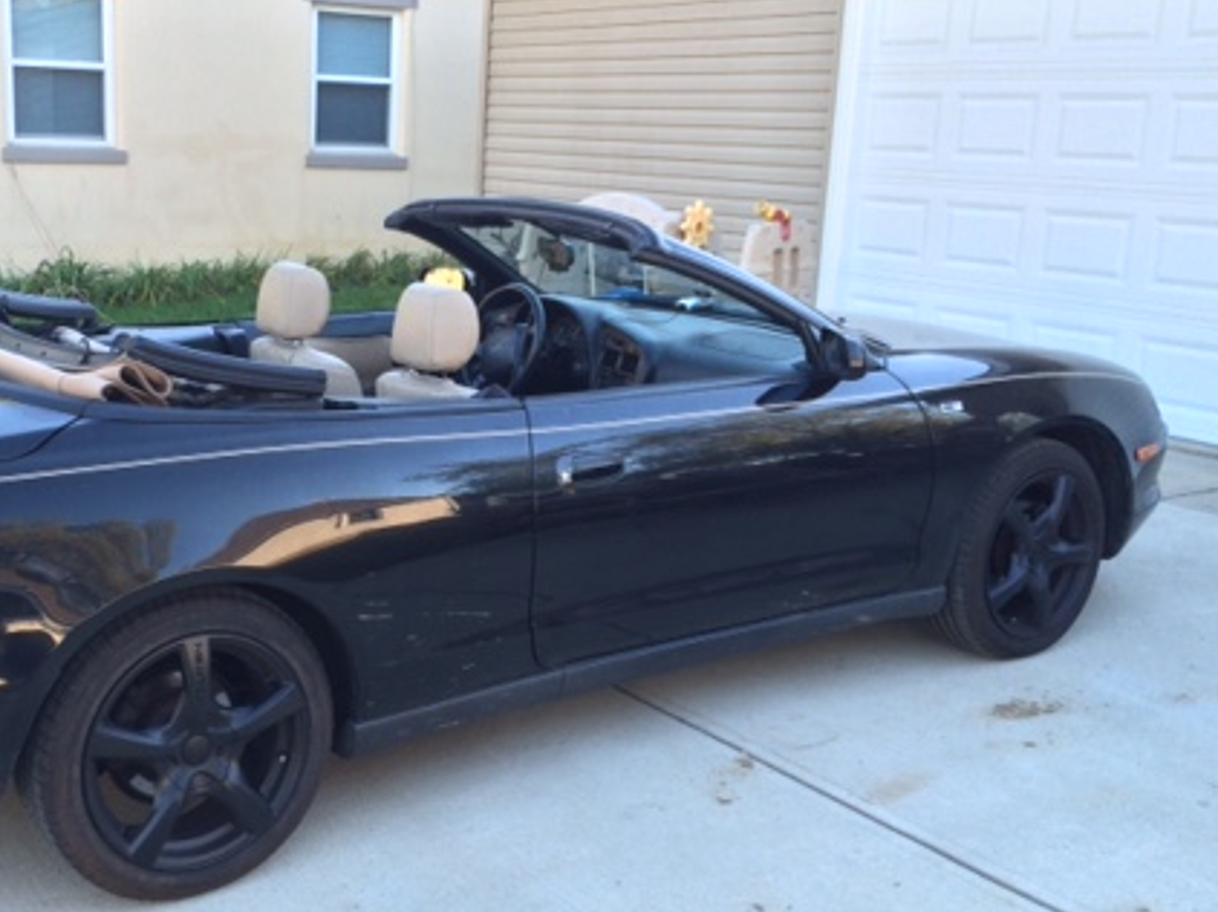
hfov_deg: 42.3
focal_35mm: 44
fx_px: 1547
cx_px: 393
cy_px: 473
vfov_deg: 32.8
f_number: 2.2
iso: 50
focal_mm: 4.15
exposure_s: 1/120
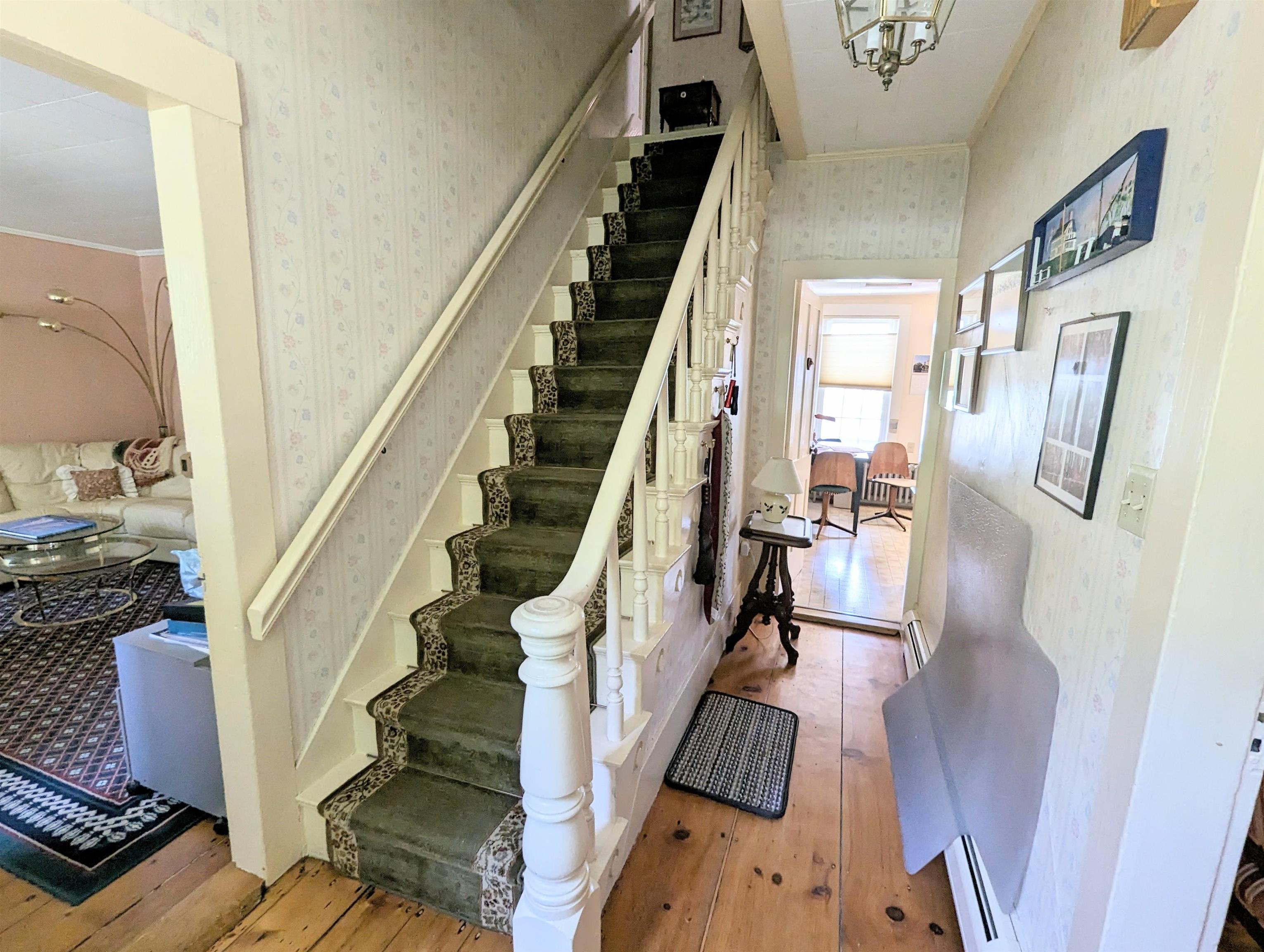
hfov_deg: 106.1
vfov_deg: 90.1
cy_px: 476
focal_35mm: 13
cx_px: 632
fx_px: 475
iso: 178
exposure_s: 1/25.2
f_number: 2.2
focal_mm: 1.95
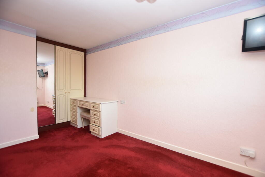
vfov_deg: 77.3
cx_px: 132
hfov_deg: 100.4
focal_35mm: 15
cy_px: 88
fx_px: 110
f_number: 4
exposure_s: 1/60
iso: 640
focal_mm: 10
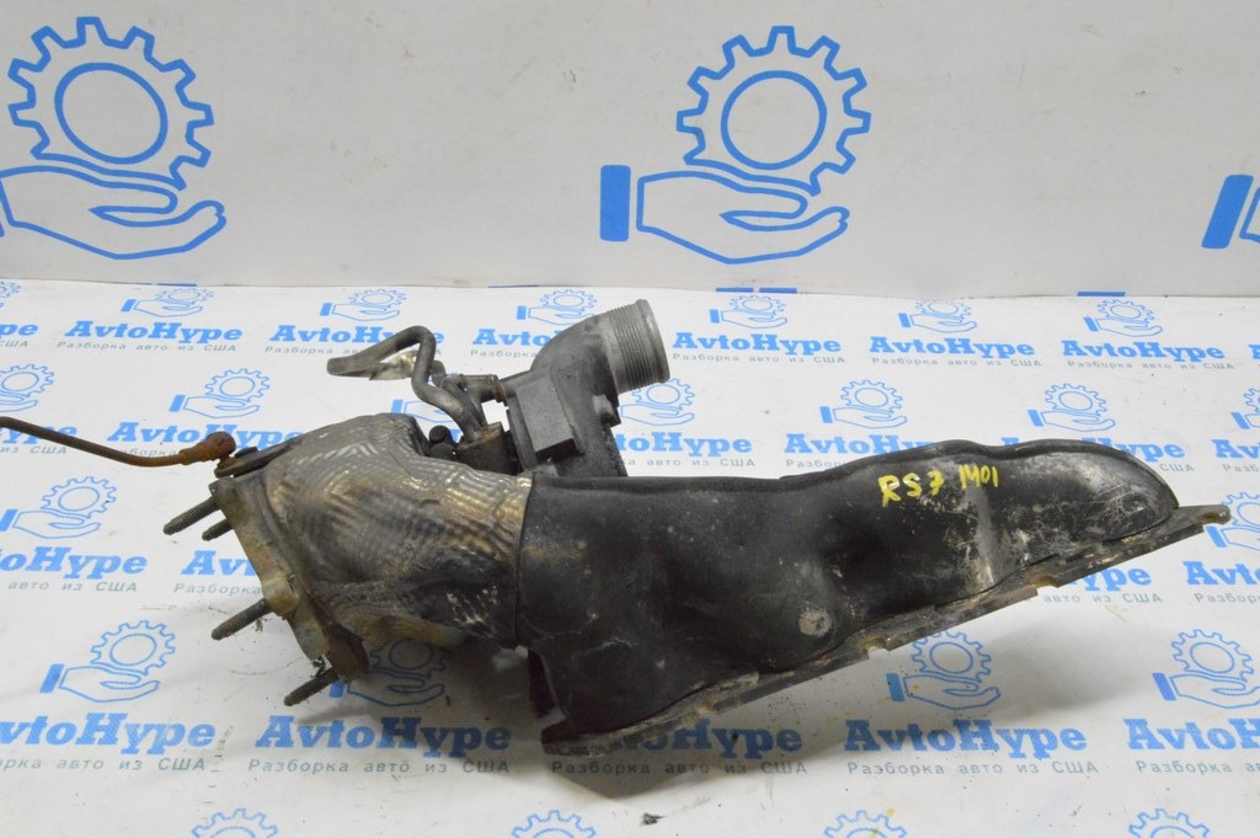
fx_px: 1206
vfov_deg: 38.3
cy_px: 419
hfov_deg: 55.1
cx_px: 630
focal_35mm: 34
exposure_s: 1/20
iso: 6400
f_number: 20
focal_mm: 23
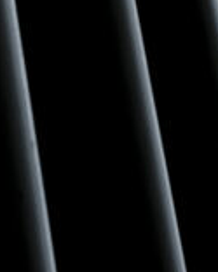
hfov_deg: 4.3
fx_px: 2852
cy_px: -148
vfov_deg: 5.4
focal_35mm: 354
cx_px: 385
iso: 800
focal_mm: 56
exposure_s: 1/800
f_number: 2.8
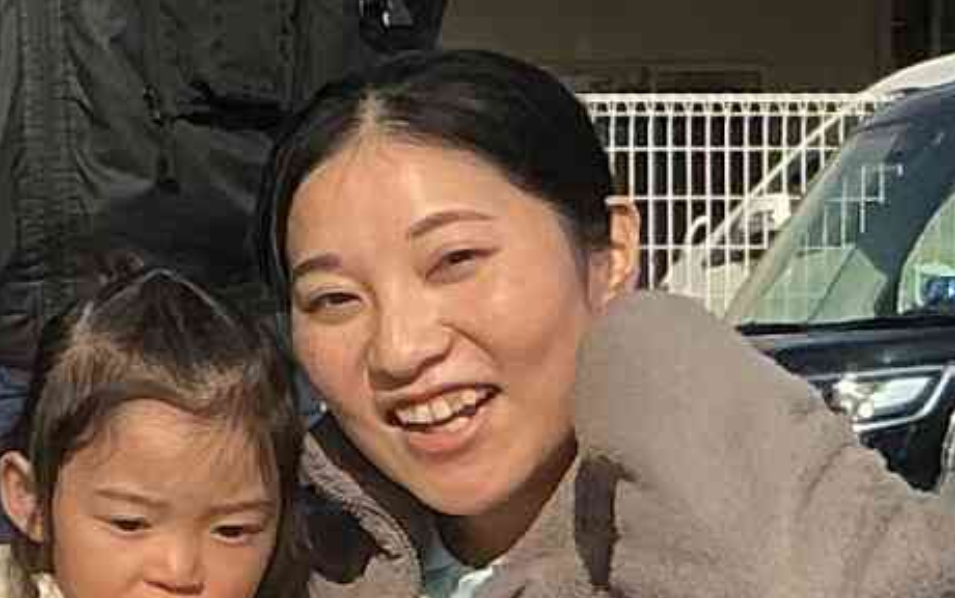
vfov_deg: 6.8
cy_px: 517
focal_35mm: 194
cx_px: -1692
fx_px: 5052
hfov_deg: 9.1
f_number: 1.8
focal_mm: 3
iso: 25
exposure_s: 1/1786
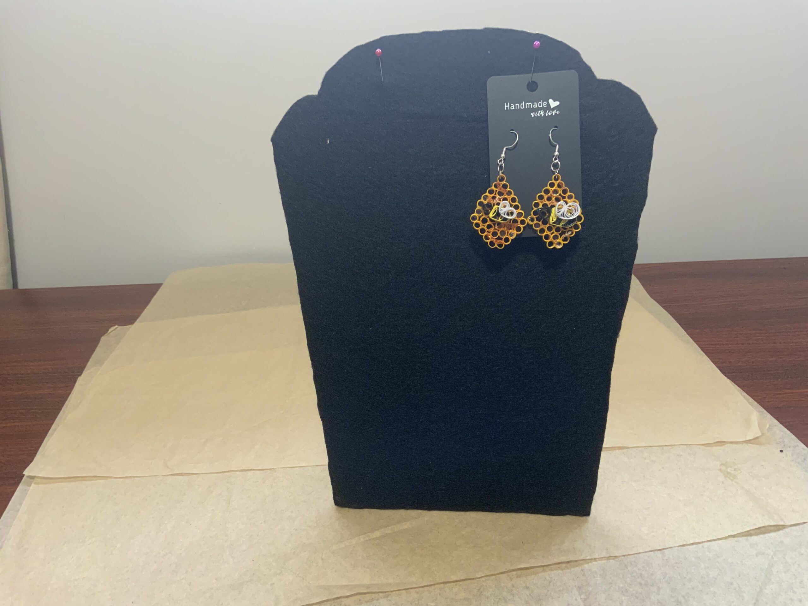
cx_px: 404
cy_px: 303
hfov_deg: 61.7
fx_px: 677
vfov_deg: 48.2
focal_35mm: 29
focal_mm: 3
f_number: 1.8
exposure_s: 1/60
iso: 160
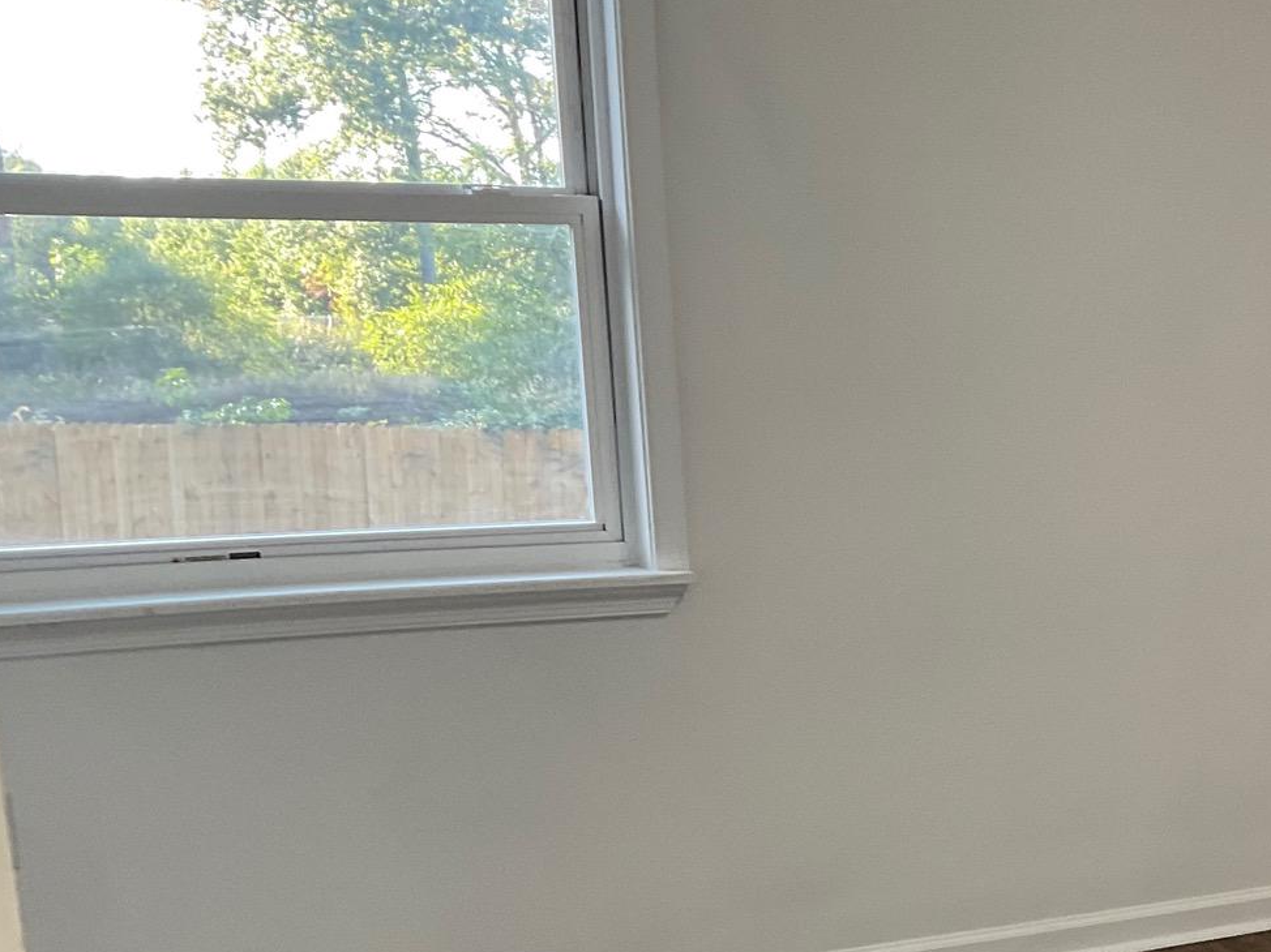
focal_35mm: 61
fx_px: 2239
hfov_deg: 29.5
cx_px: 1287
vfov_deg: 23.4
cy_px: 846
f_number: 1.8
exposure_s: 1/60
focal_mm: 3
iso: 40
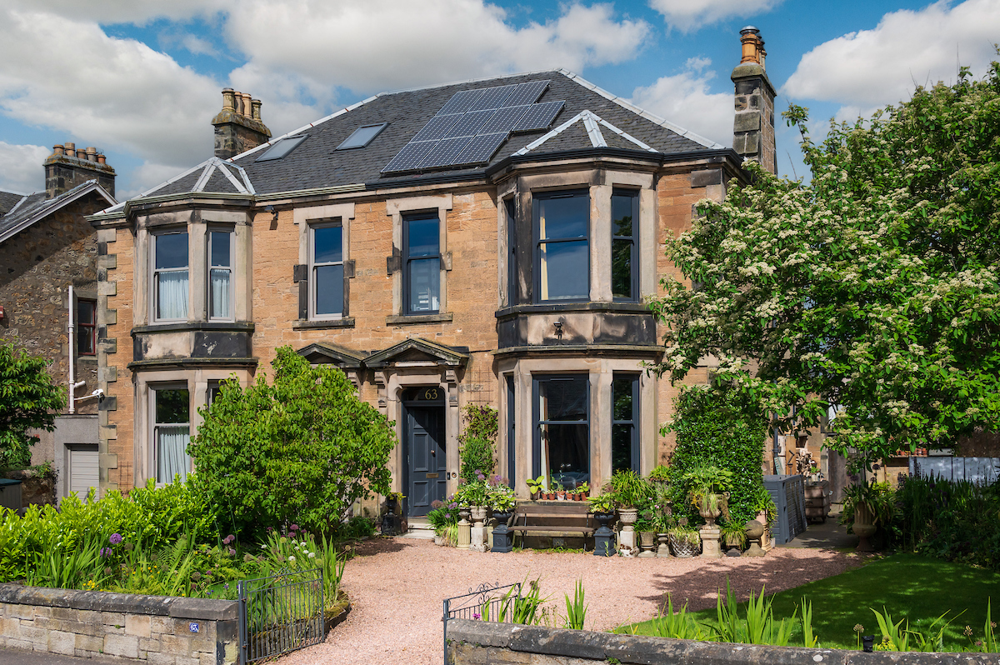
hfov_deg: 51.9
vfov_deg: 35.9
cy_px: 332
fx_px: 1027
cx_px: 500
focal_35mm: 37
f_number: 7.1
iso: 400
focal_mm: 37
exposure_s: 1/4000
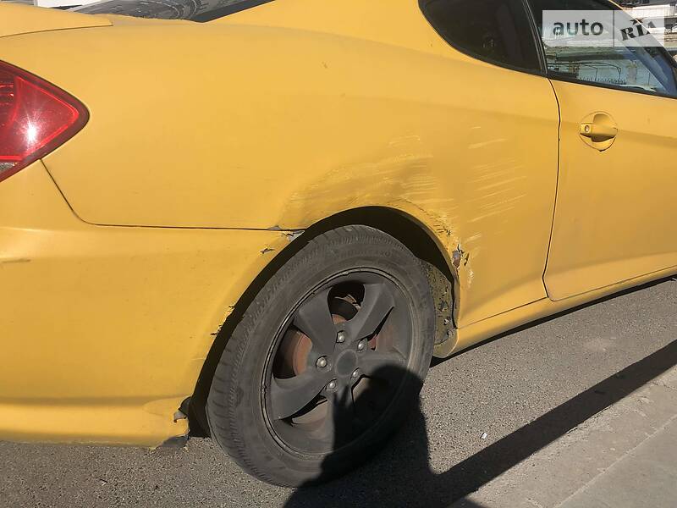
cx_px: 338
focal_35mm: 28
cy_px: 254
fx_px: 548
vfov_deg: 49.7
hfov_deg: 63.4
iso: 20
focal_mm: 4
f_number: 1.8
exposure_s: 1/2667
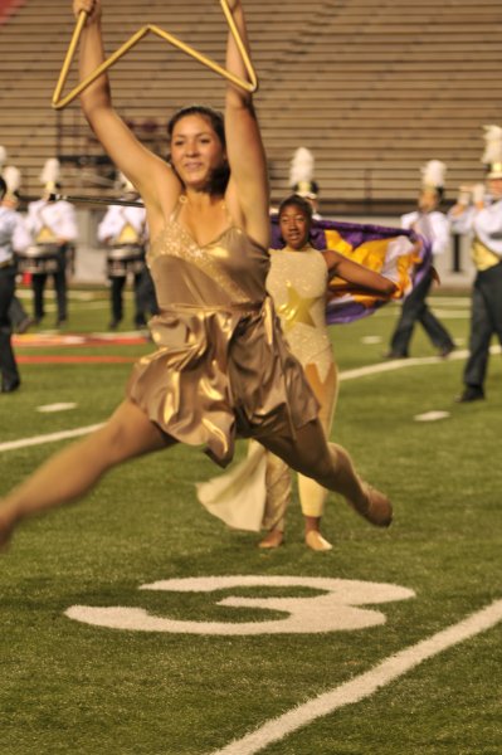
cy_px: 378
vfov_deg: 12.5
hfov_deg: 8.3
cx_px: 251
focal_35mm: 165
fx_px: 3457
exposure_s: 1/80
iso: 200
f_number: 2.8
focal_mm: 110
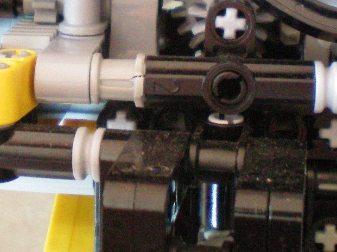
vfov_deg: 13.3
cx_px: 153
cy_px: -86
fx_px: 1042
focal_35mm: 107
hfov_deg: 18.4
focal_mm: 6.3
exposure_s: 1/30
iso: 400
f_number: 3.1
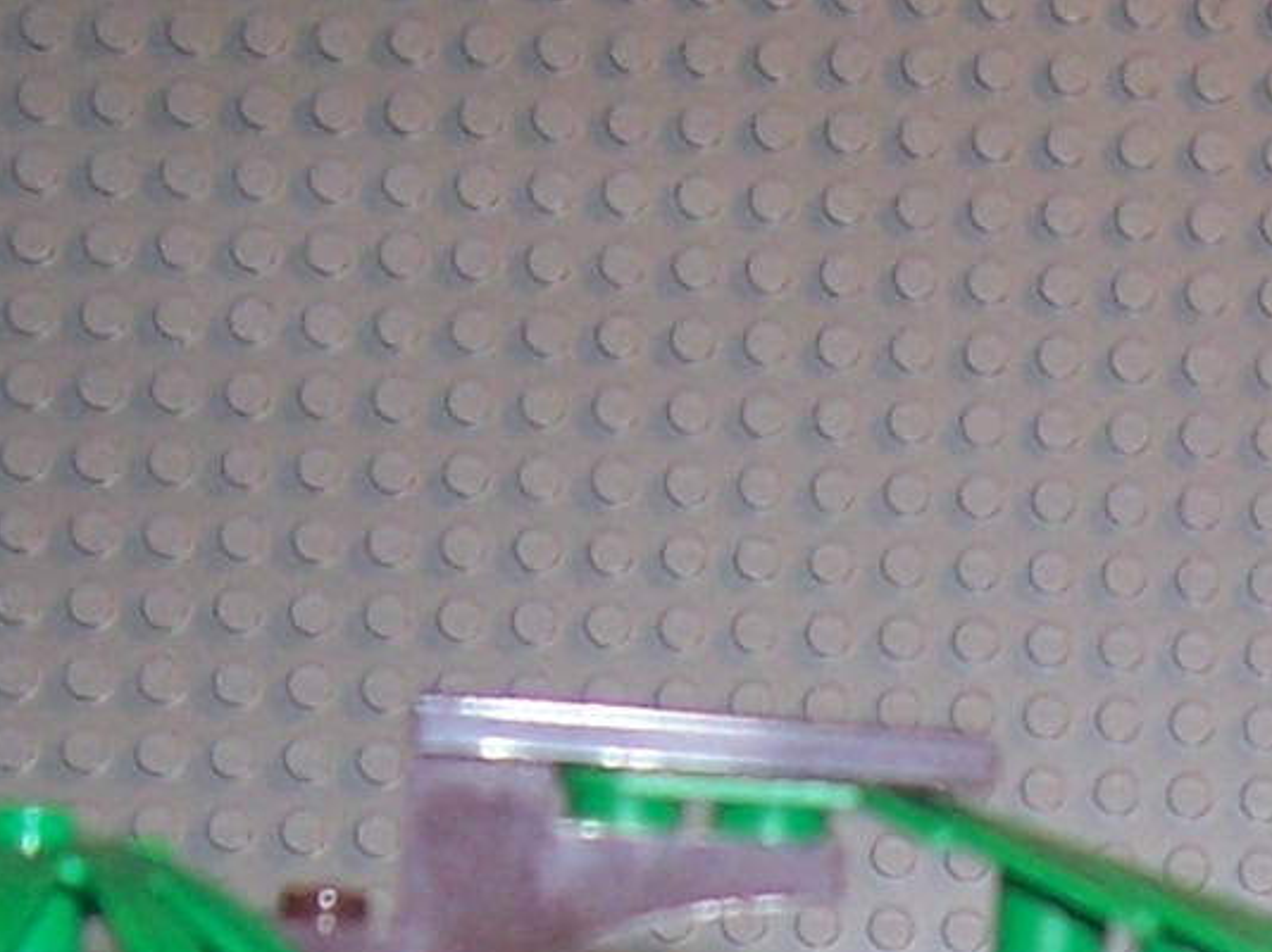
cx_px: 1582
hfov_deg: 11.8
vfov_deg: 8.5
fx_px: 5987
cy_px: 2111
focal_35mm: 163
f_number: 2.7
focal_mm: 5.6
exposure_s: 1/60
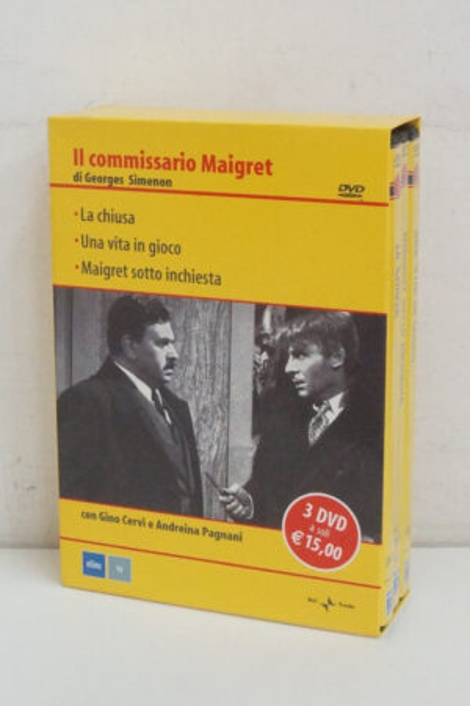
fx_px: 530
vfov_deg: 67.4
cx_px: 235
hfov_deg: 47.9
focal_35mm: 27
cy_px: 353
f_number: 8
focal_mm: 18
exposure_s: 1/60
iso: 3200
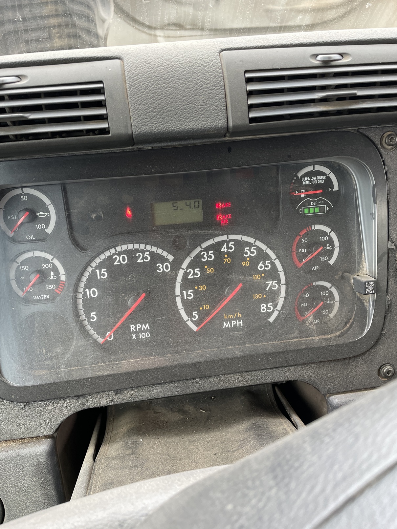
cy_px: 264
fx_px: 398
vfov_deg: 67.3
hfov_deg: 53.1
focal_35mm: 26
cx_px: 198
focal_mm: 4.2
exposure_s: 1/121
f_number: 1.6
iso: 125
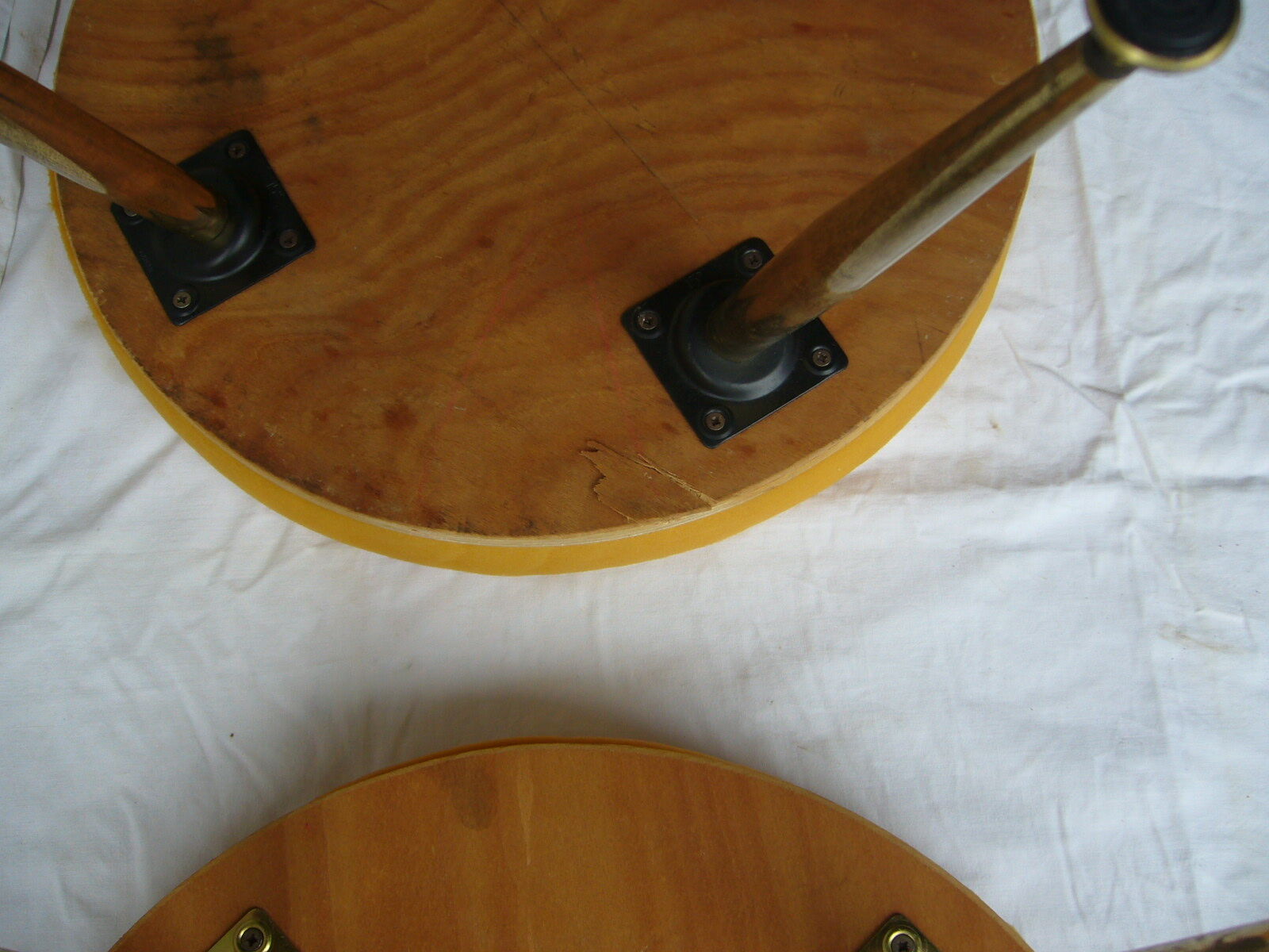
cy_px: 476
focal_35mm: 35
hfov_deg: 52.6
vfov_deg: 40.7
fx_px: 1283
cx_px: 634
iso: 80
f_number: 2.8
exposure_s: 1/30
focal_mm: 5.8
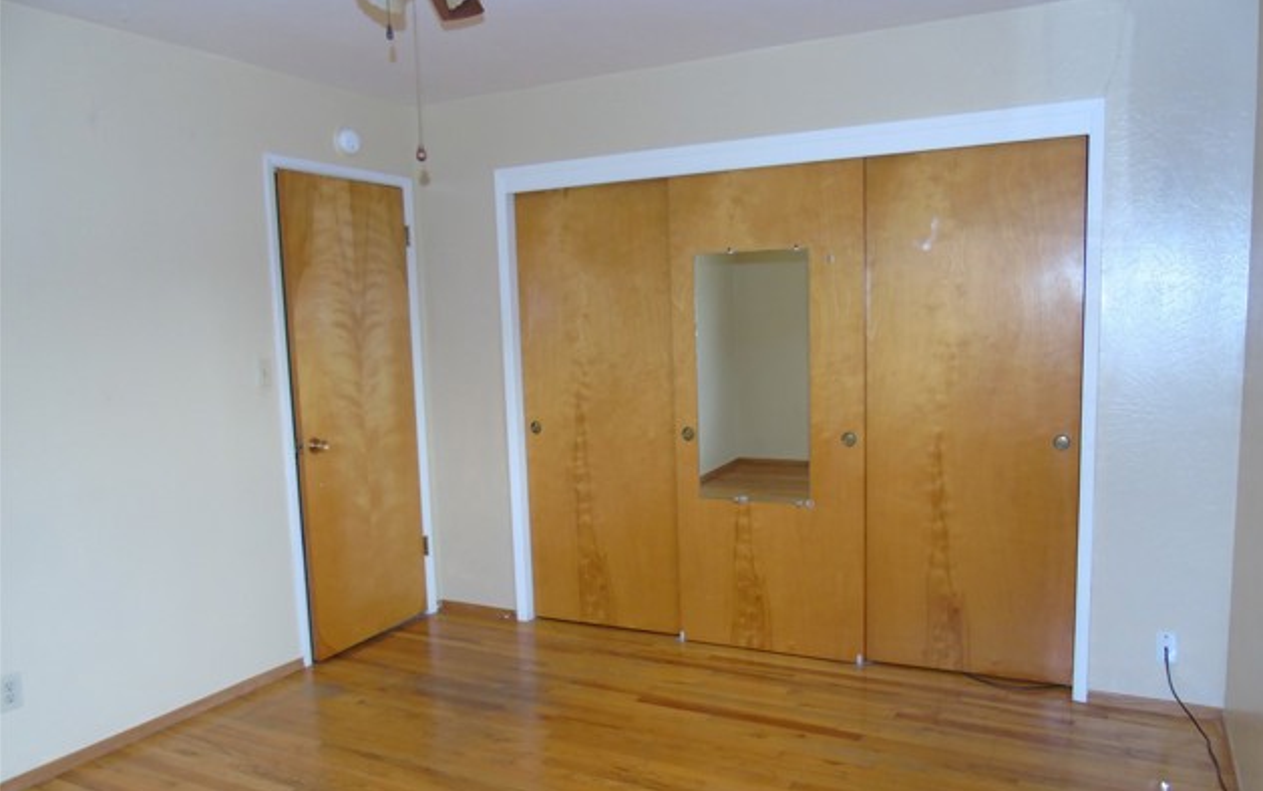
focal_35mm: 27
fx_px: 930
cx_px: 642
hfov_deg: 68.4
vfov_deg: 45.9
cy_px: 449
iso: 200
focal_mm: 4.4
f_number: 3.4
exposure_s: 1/30
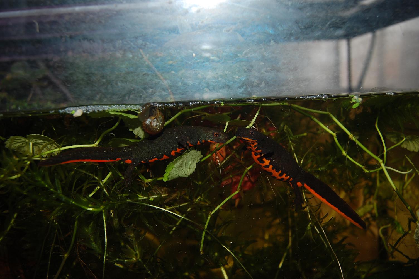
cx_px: 210
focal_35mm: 36
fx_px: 419
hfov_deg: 53.2
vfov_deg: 36.8
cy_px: 140
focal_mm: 24
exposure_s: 1/125
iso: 200
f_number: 5.6
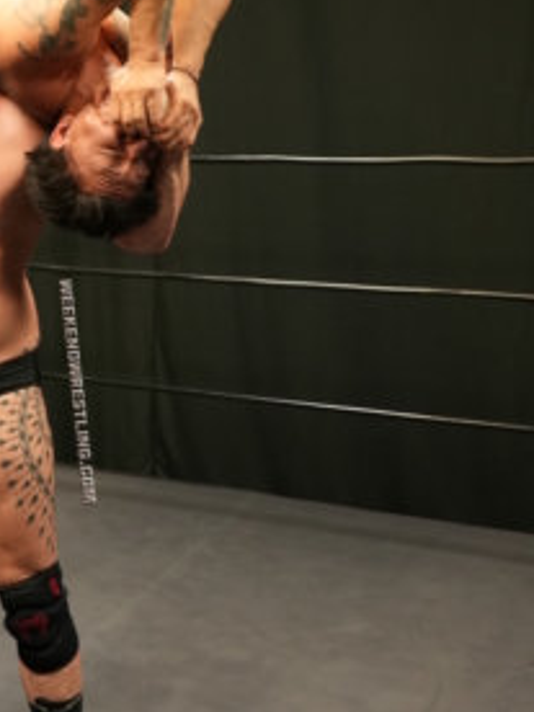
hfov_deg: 23.5
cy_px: 307
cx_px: 64
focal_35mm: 61
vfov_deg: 31.6
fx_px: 1255
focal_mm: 35
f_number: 2.8
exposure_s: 1/125
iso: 4000
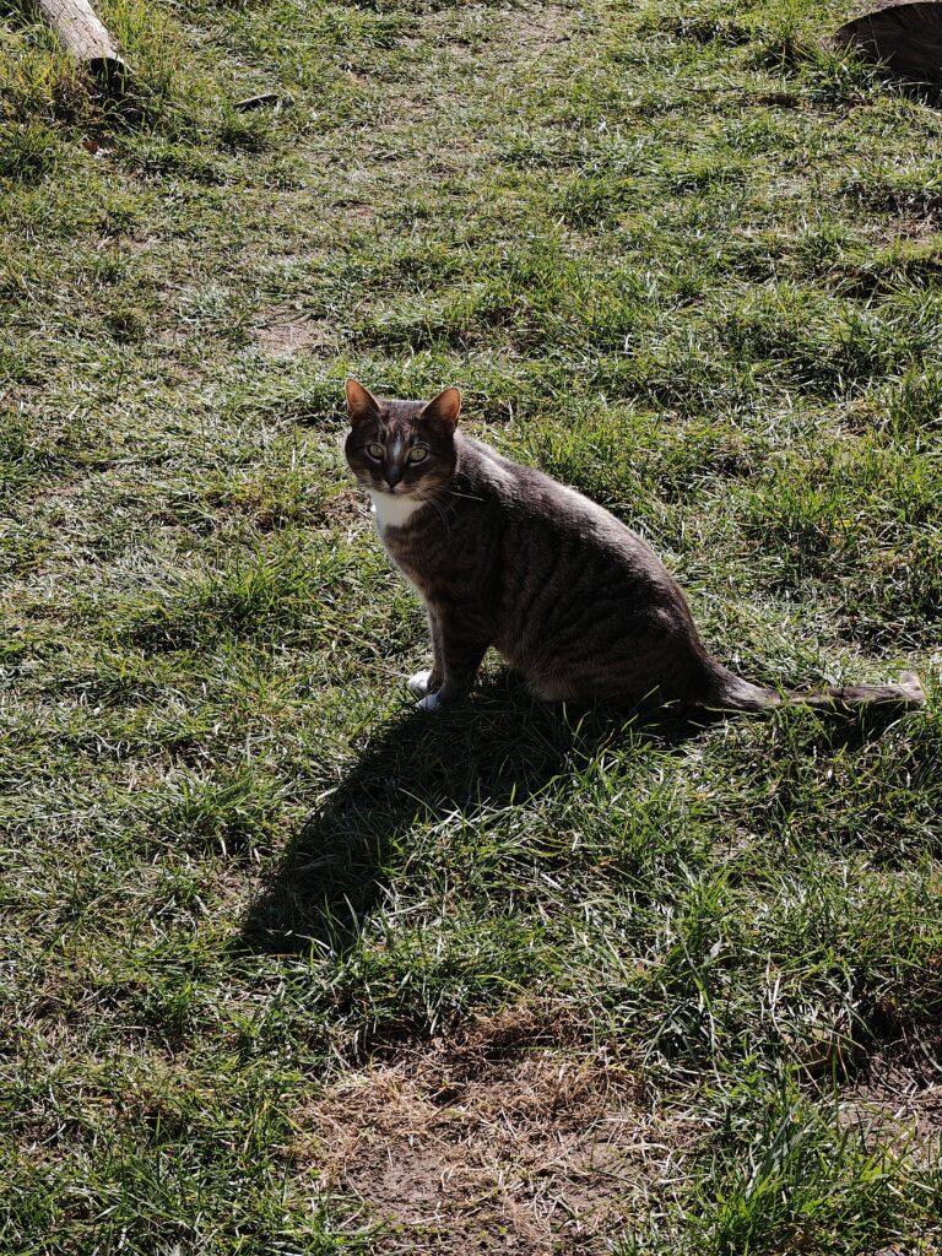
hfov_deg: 19.6
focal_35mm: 75
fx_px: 2721
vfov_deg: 26.0
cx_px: 471
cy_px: 628
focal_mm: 15.38
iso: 50
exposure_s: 1/160
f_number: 2.6
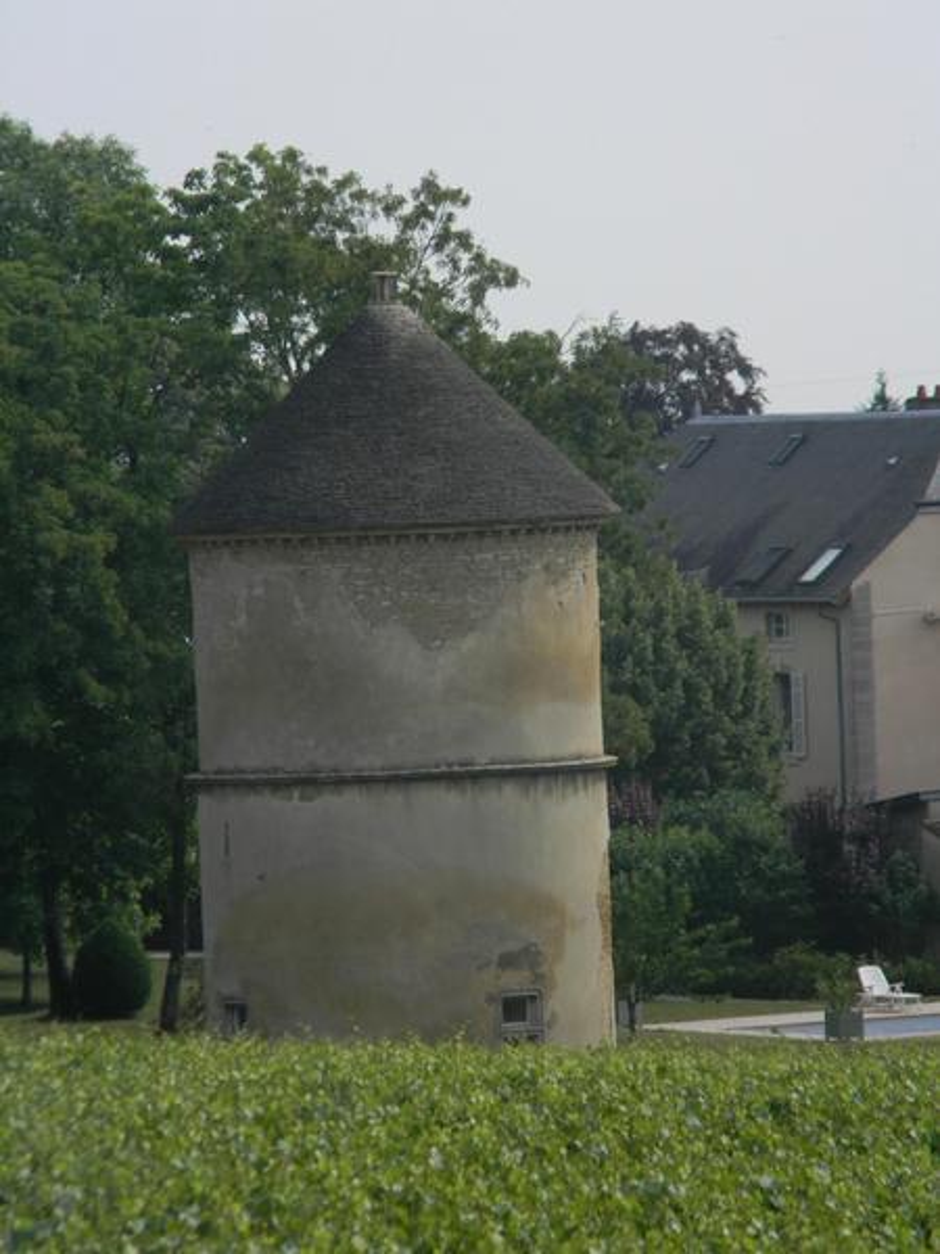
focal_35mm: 278
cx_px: 470
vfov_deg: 7.1
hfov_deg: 5.3
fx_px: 10065
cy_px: 627
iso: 80
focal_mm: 50.4
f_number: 5.4
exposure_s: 1/430
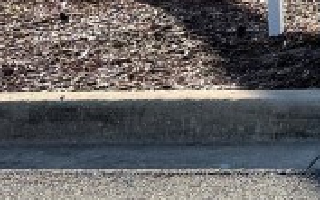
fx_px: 1283
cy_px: -178
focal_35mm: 147
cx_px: 712
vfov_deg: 8.5
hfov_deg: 12.0
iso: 80
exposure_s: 1/3145
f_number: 1.78
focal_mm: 6.76
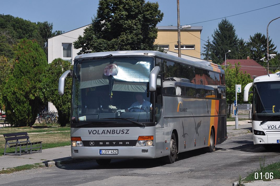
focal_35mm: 93
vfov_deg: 14.7
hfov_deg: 21.9
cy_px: 93
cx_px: 140
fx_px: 722
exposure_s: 1/2000
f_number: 7.1
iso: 400
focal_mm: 62
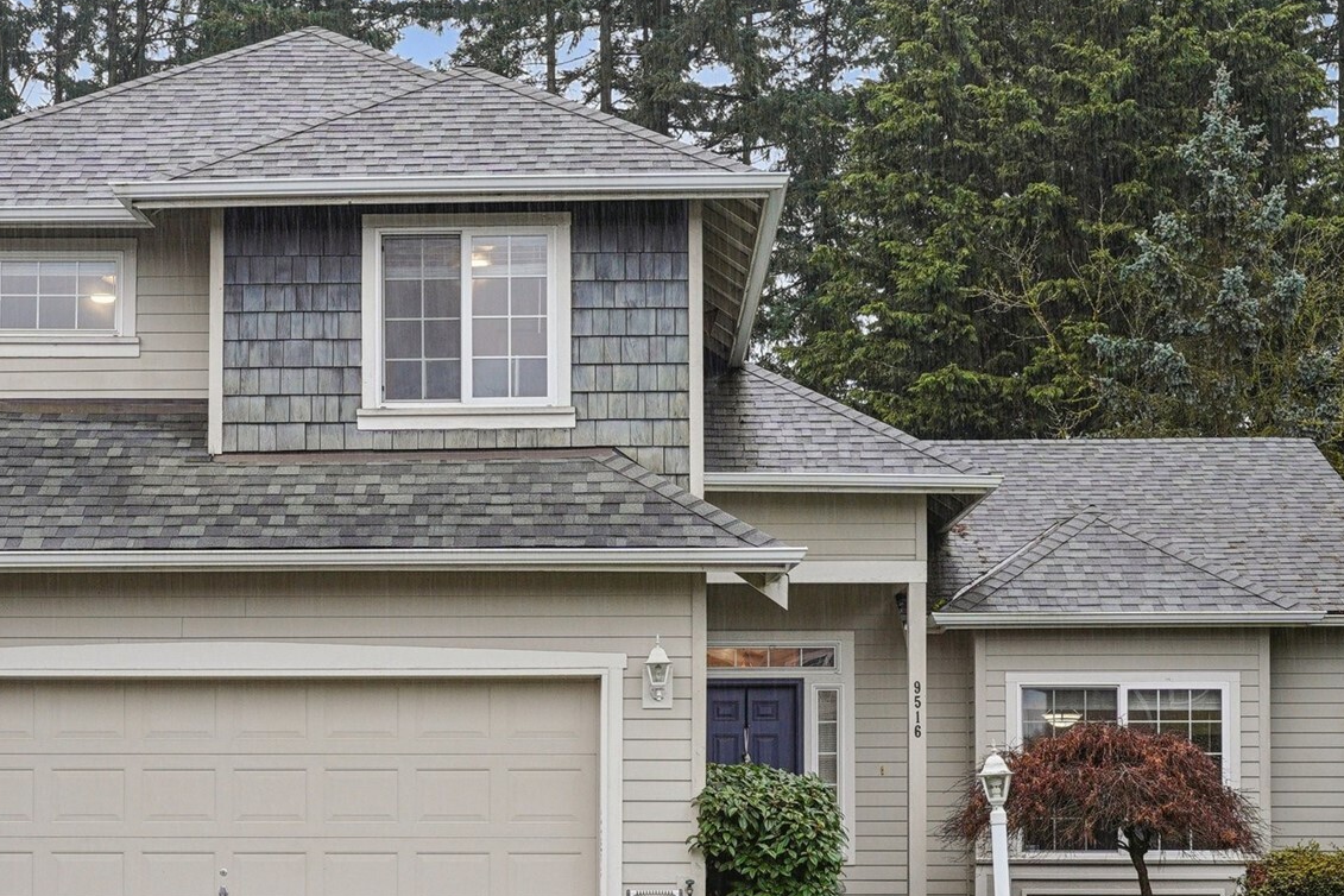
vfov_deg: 21.5
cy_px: 545
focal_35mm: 63
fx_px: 2352
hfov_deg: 31.8
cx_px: 552
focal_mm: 28
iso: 400
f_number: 8
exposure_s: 1/45
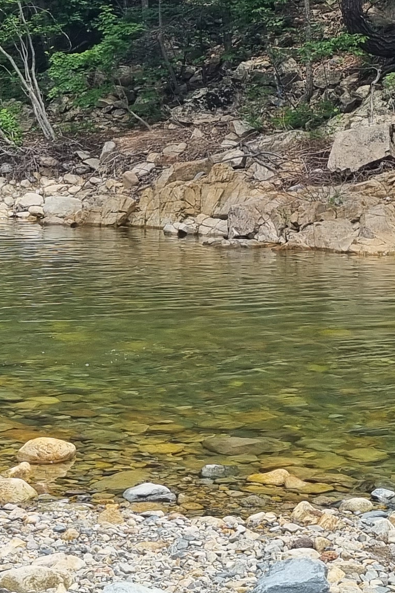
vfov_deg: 20.6
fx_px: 1564
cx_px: 260
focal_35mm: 95
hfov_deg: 14.4
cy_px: -28
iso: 50
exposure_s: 1/1836
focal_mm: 5.4
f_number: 1.8
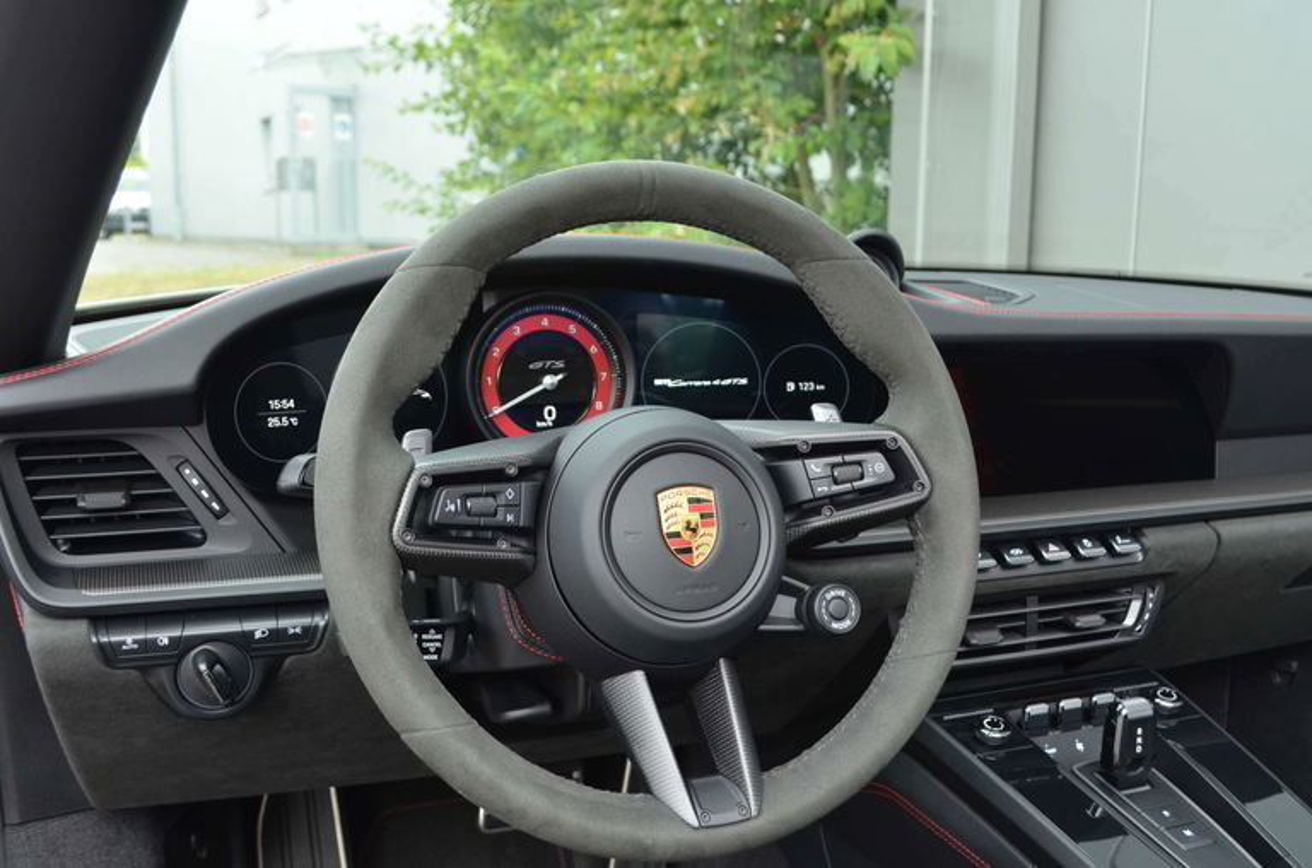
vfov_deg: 36.7
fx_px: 1309
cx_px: 656
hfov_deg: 53.2
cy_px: 434
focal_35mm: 36
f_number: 5
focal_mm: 24
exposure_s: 1/100
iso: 400
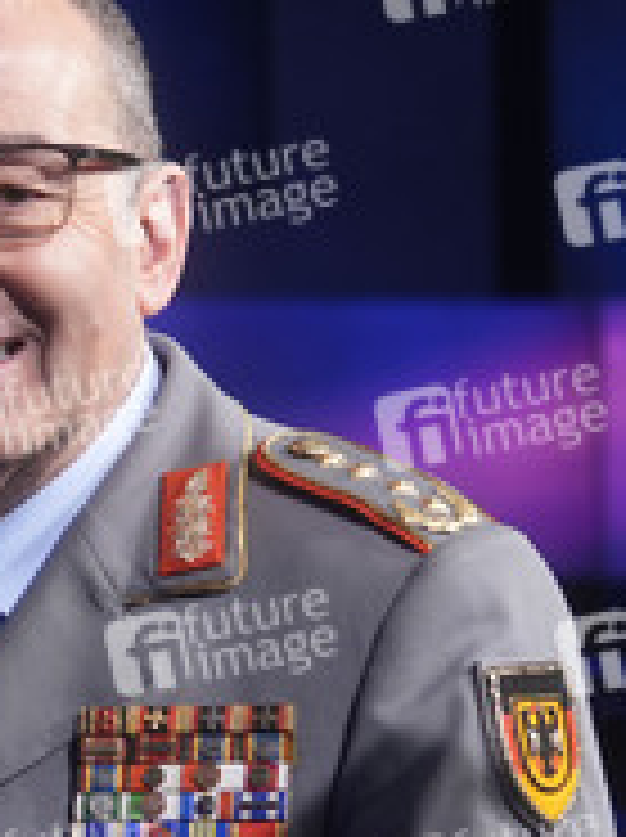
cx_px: -349
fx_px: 2538
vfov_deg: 18.7
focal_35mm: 105
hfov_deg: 13.2
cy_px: 531
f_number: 2.2
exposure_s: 1/125
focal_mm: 30
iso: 640
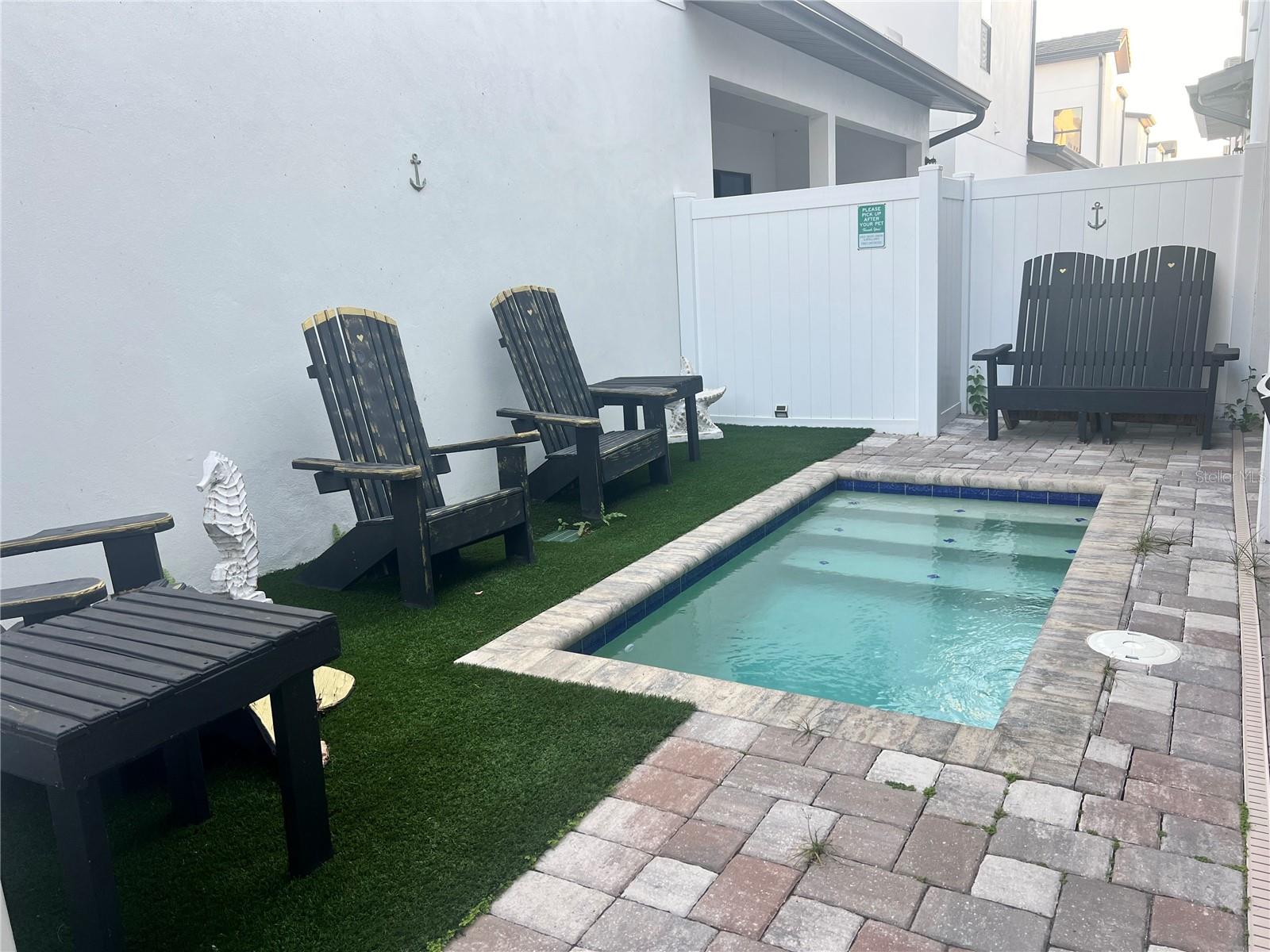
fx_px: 954
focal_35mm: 26
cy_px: 476
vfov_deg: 53.1
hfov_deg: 67.3
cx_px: 635
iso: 50
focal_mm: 5.7
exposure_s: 1/121
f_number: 1.5
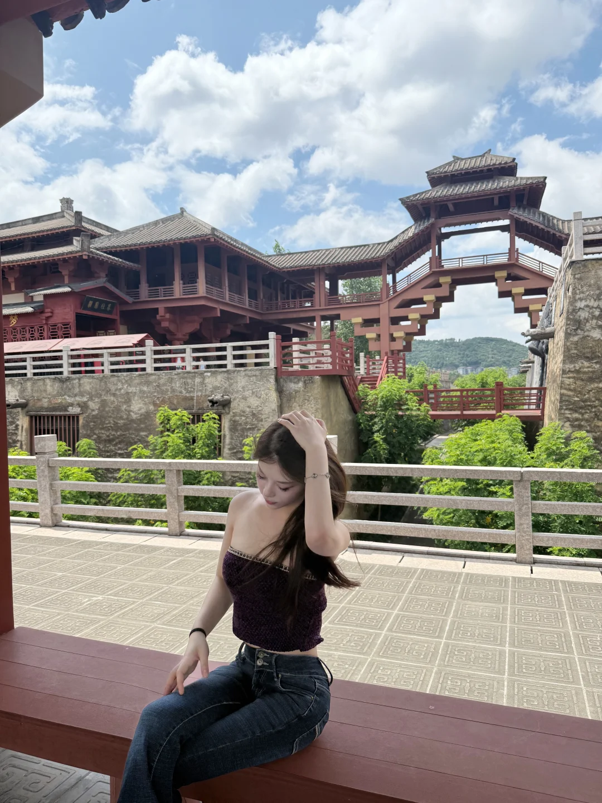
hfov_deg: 56.8
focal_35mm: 24
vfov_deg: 71.6
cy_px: 402
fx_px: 557
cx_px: 301
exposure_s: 1/6711
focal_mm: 6.76
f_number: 1.78
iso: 100
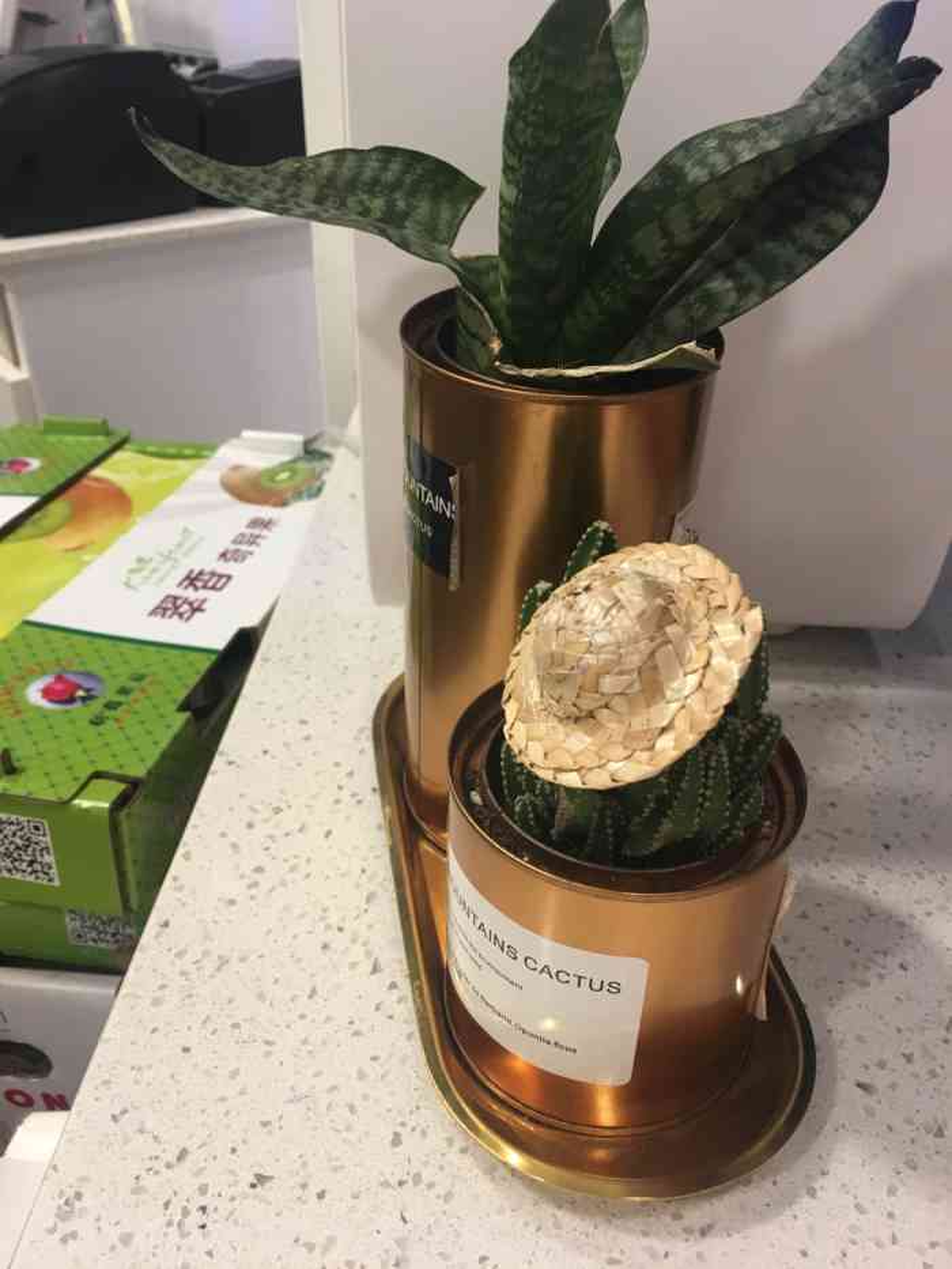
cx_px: 476
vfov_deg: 61.7
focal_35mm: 29
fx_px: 1063
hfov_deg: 48.2
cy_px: 634
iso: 64
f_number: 2.2
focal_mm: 4.15
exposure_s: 1/33
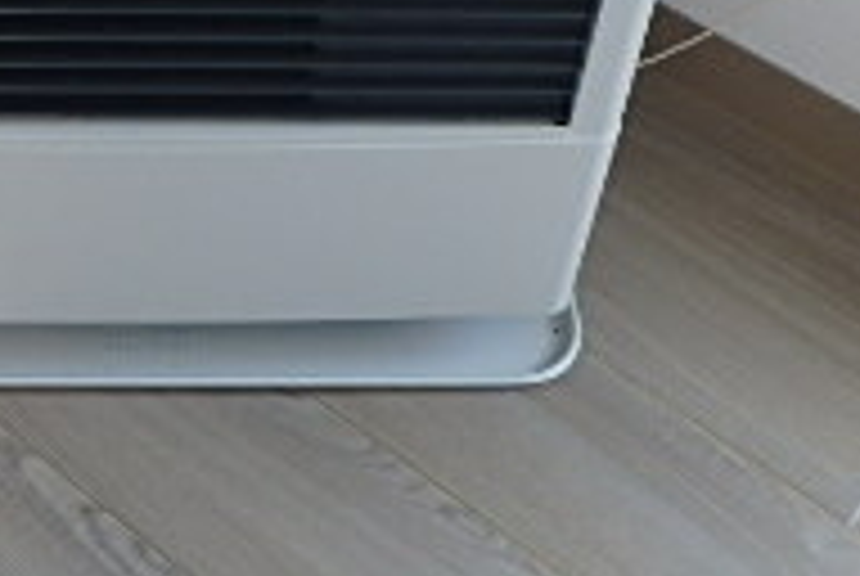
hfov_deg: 24.8
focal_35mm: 80
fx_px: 1914
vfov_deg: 16.6
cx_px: 140
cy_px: -68
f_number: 3.8
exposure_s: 1/50
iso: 200
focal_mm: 4
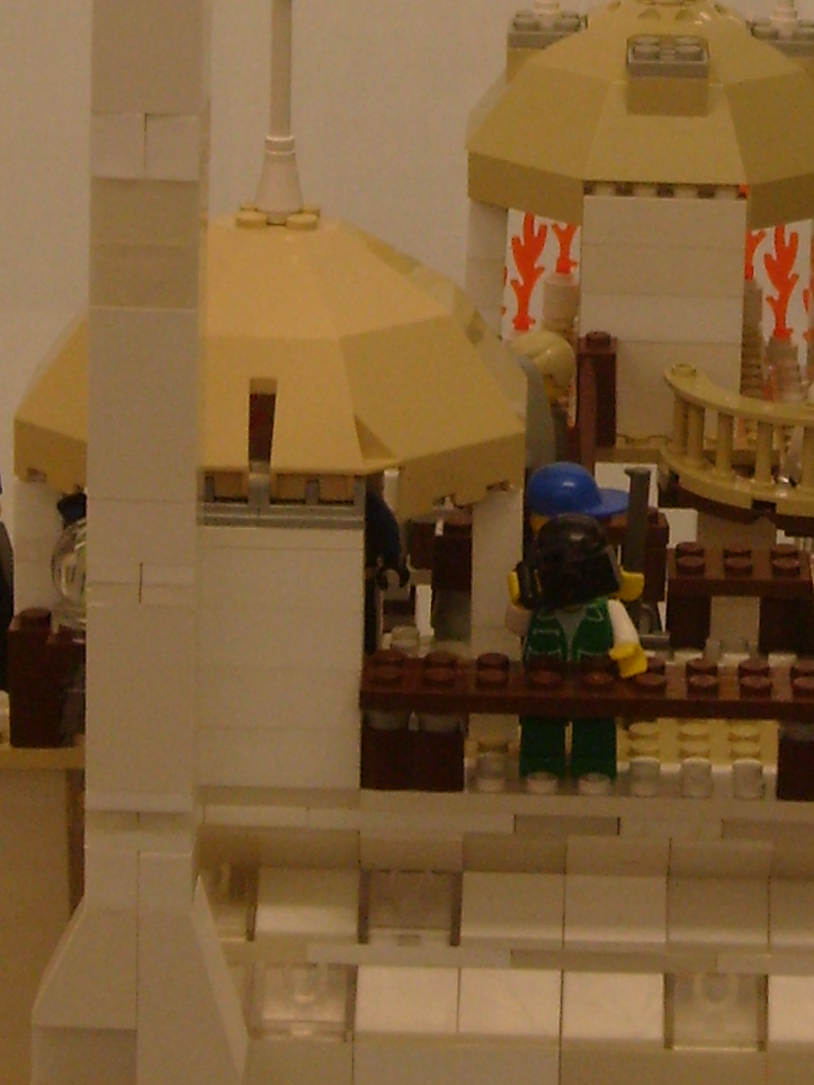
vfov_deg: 14.4
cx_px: 629
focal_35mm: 137
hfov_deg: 10.8
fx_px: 4295
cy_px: 296
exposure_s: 1/45
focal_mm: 7.2
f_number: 3
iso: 120
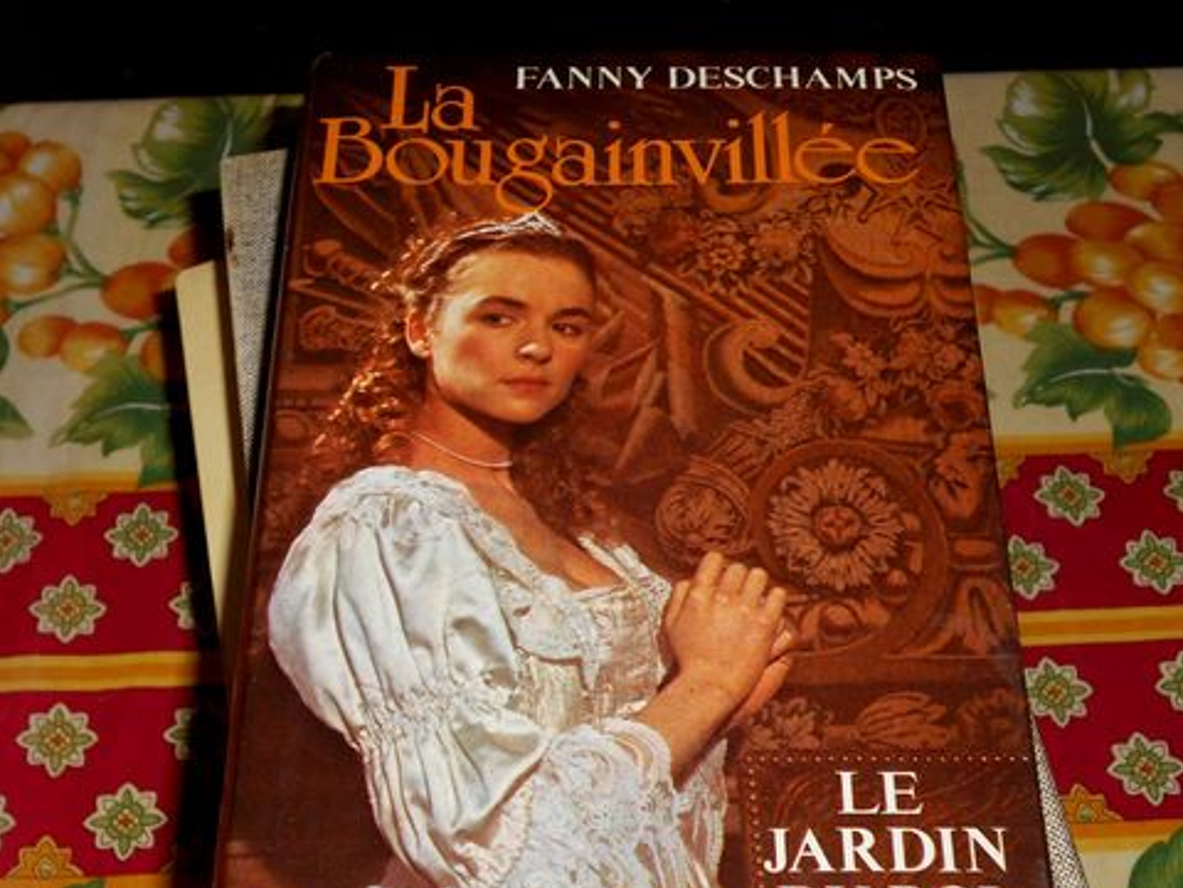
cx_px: 582
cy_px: 530
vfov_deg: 26.5
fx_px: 1880
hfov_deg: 34.9
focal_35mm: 55
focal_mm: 7.7
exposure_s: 1/30
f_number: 4.2
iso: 80
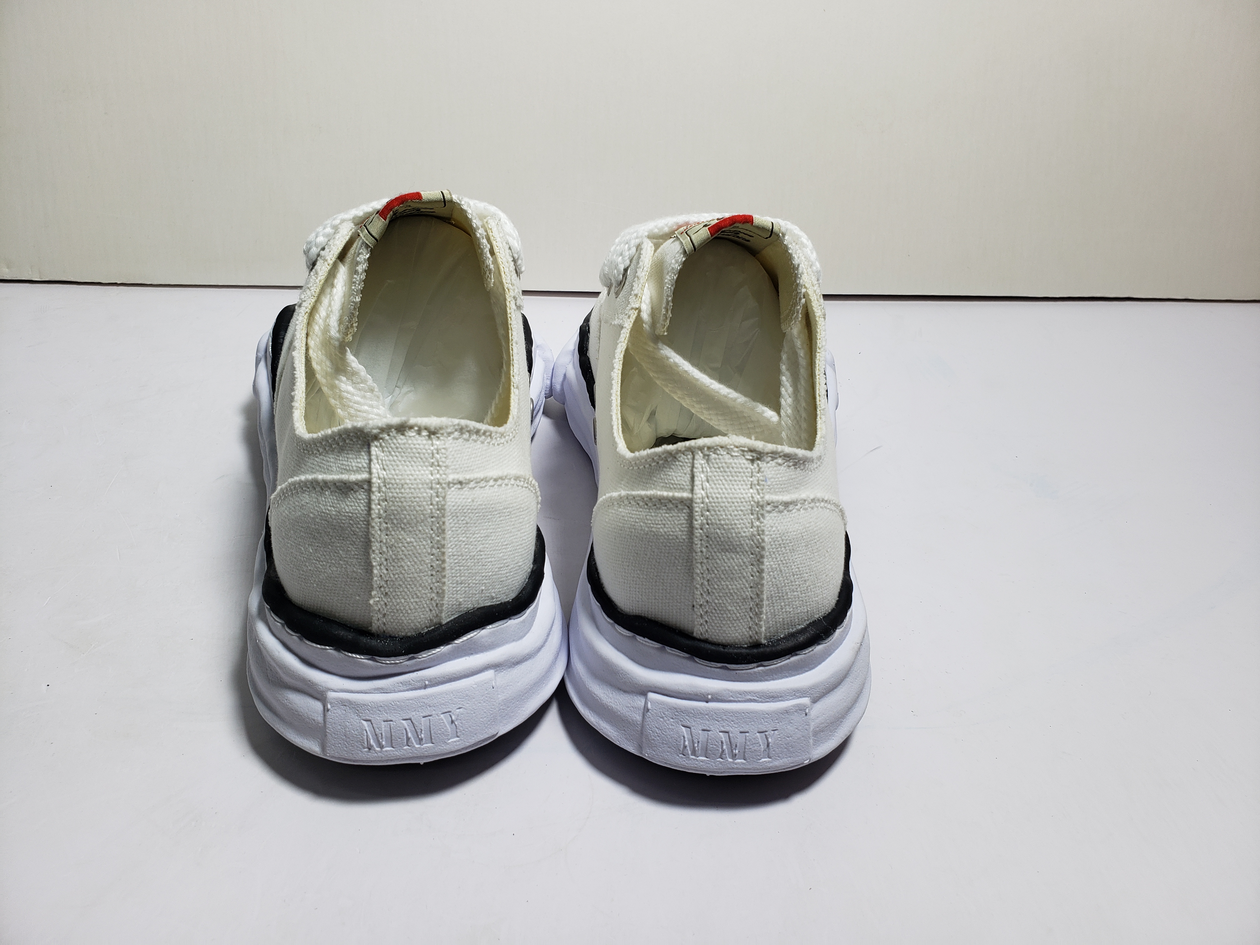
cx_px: 630
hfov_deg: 67.3
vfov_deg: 53.1
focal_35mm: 26
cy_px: 472
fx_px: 946
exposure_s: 1/249
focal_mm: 4.3
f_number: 1.5
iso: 50
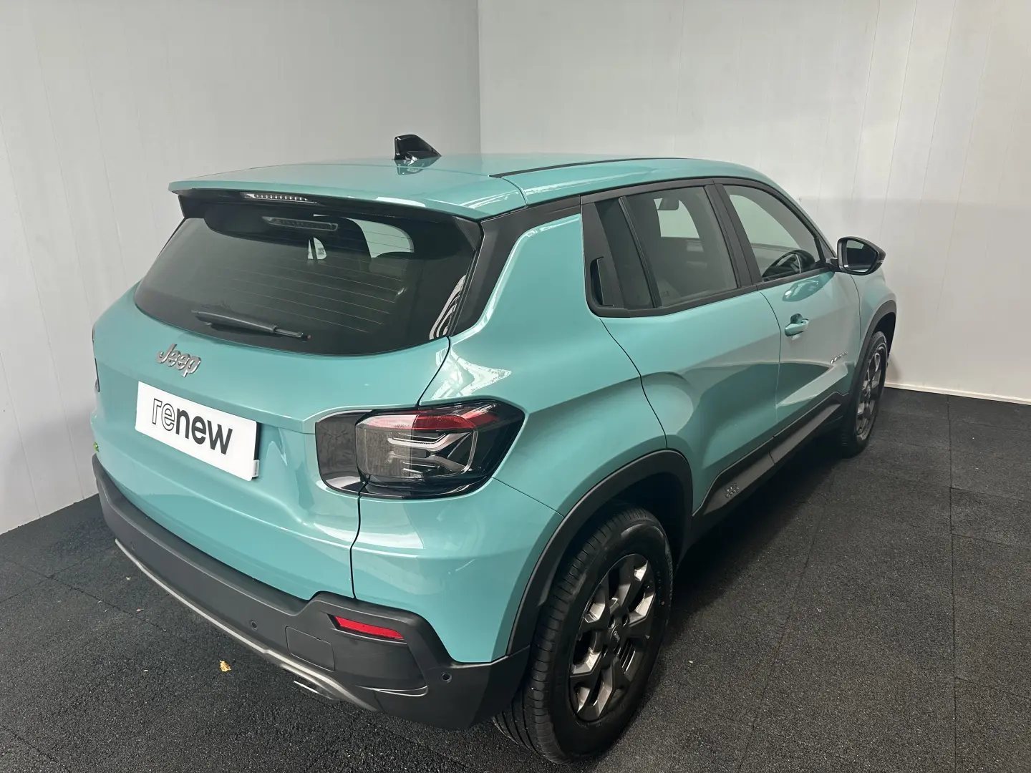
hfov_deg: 71.6
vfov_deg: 56.8
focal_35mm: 24
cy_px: 386
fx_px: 715
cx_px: 516
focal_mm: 6.86
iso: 125
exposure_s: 1/100
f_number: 1.78
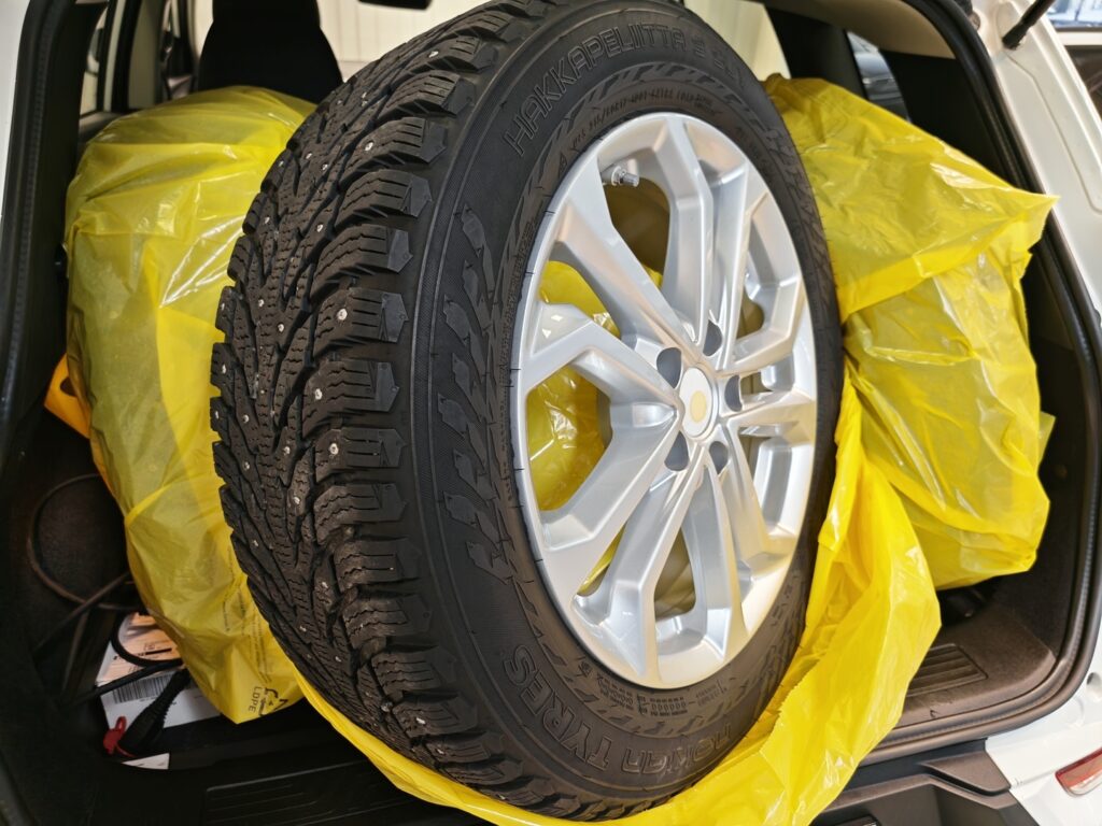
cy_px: 413
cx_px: 551
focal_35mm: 23
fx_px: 732
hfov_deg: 73.9
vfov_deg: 58.9
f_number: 1.6
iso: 160
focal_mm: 5.4
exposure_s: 1/50
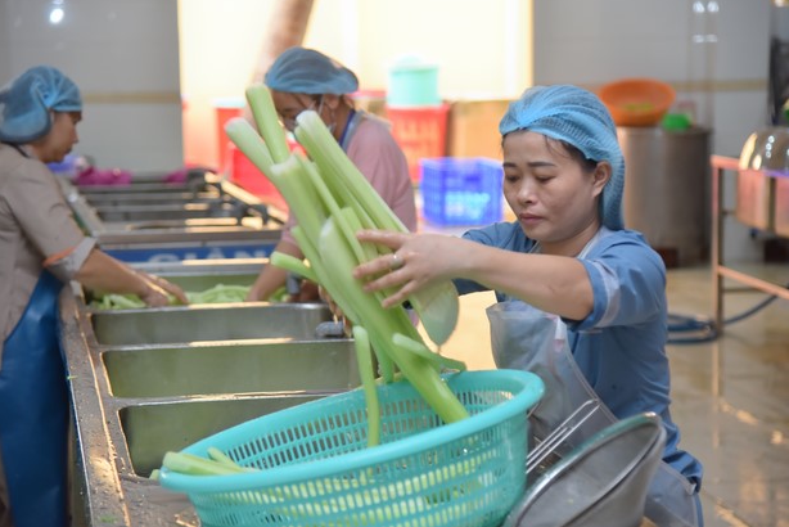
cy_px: 249
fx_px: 1973
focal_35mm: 90
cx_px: 394
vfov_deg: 15.2
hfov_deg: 22.6
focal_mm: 85
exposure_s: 1/100
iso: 1000
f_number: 4
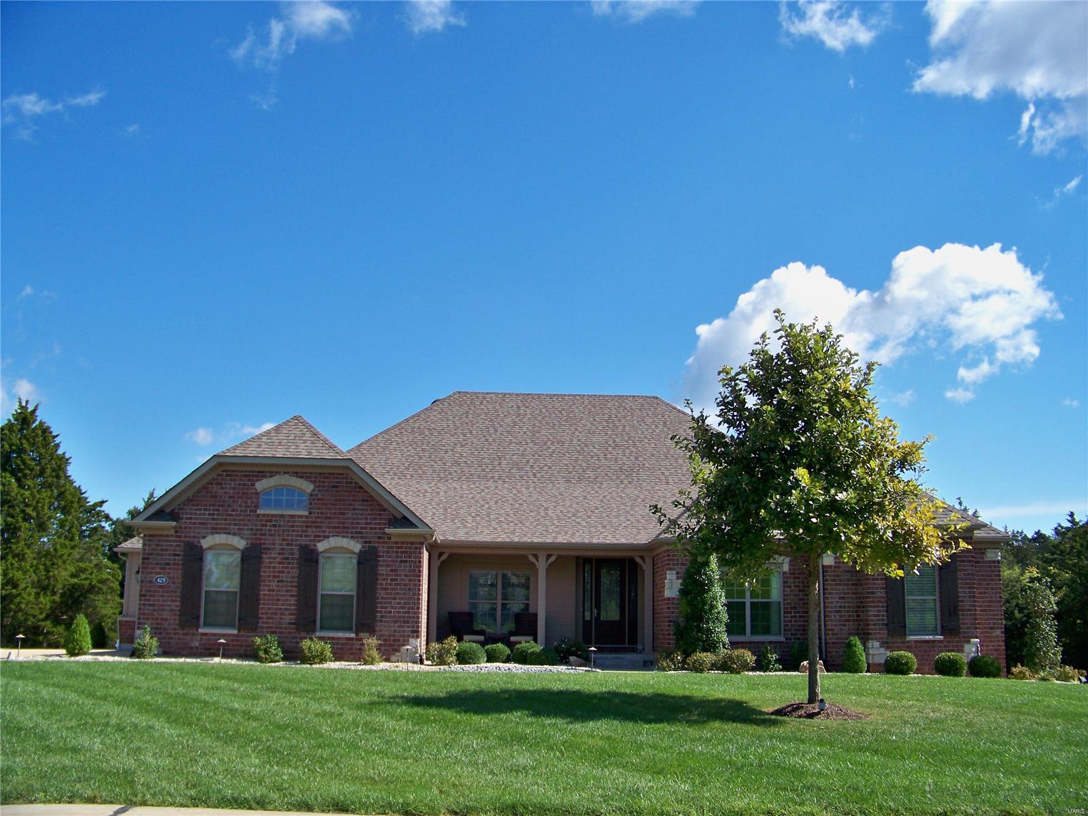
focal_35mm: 33
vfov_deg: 42.9
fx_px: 1037
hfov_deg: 55.4
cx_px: 544
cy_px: 408
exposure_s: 1/800
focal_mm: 5.85
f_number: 2.8
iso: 80
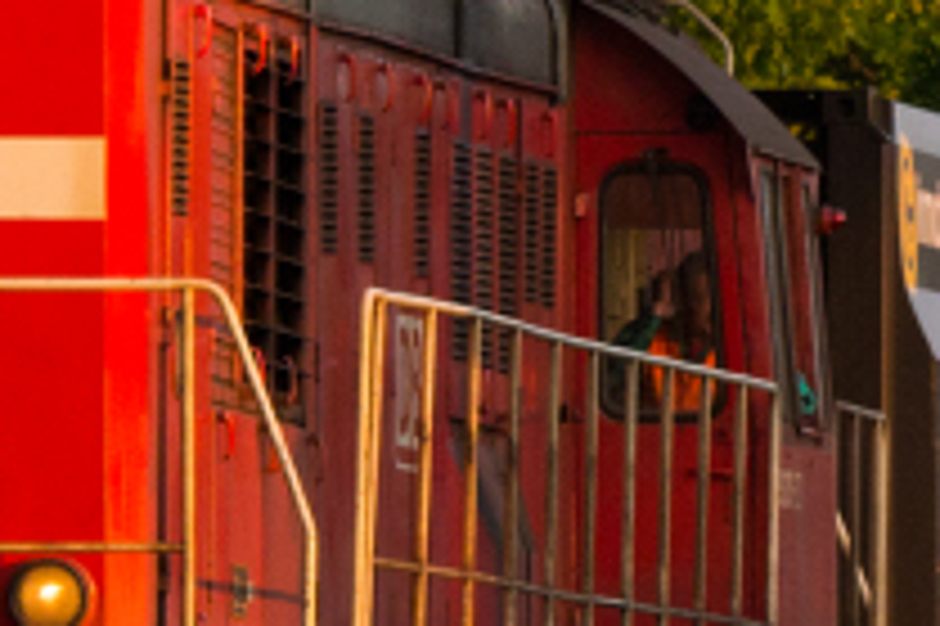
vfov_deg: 1.2
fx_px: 29247
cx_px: 1313
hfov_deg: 1.8
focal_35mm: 1121
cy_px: 41
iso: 800
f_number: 6.3
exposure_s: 1/320
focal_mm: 130
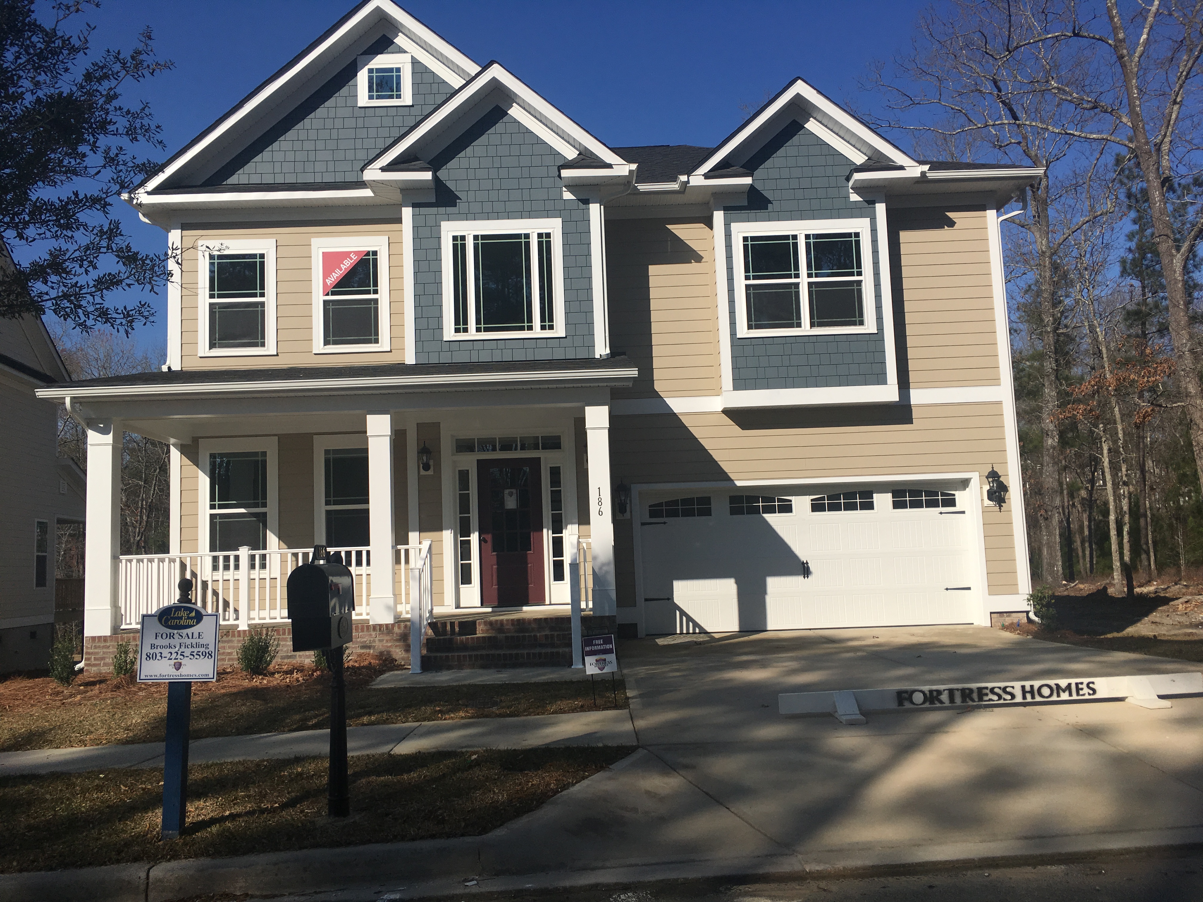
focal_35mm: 29
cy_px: 451
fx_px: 1008
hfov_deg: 61.7
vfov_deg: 48.2
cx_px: 602
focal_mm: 4.15
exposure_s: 1/3497
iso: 25
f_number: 2.2
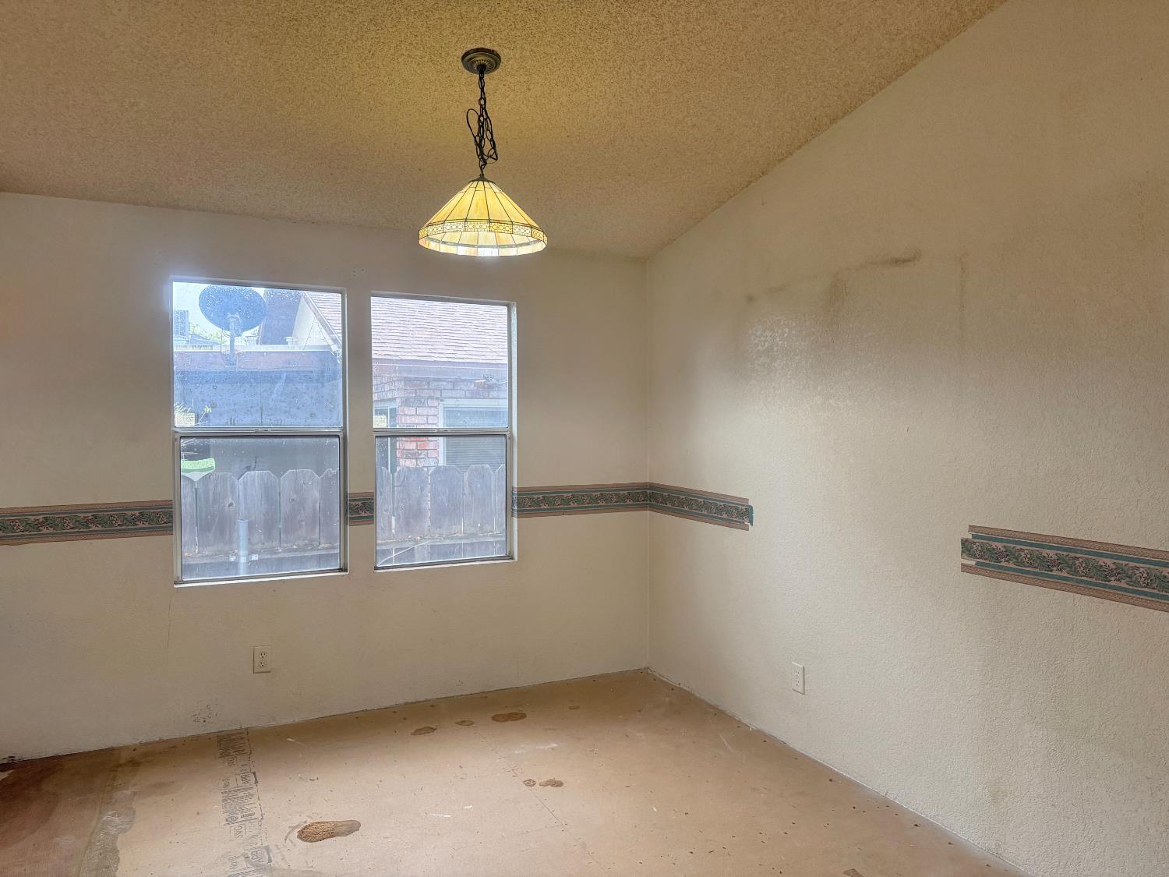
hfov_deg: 71.6
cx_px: 584
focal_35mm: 24
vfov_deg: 56.8
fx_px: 810
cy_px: 438
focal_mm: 6.76
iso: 320
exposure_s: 1/120
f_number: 1.78
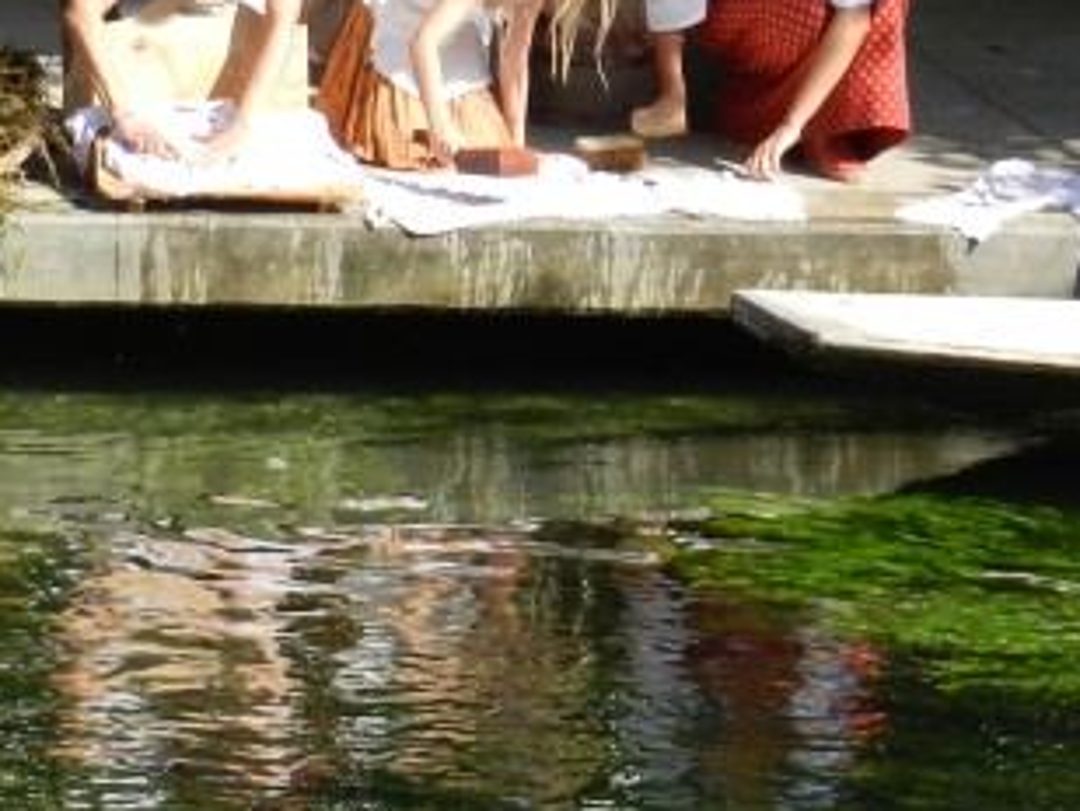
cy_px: 143
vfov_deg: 5.7
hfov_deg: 7.6
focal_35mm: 259
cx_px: 308
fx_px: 8084
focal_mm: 17.7
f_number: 4.6
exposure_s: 1/400
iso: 160
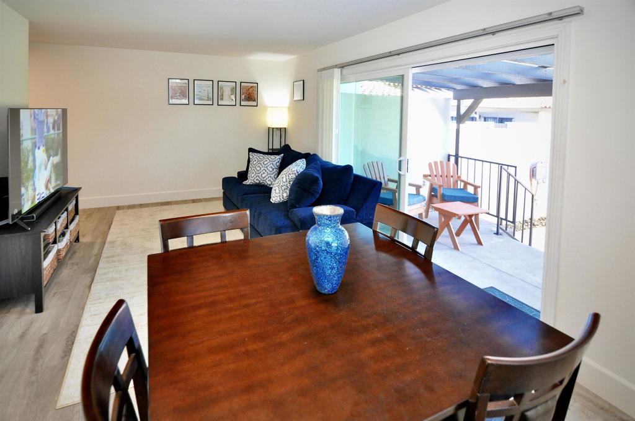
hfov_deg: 95.1
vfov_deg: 71.9
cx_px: 318
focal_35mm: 16
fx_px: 291
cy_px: 210
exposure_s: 1/50
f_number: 3.5
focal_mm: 11
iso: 800
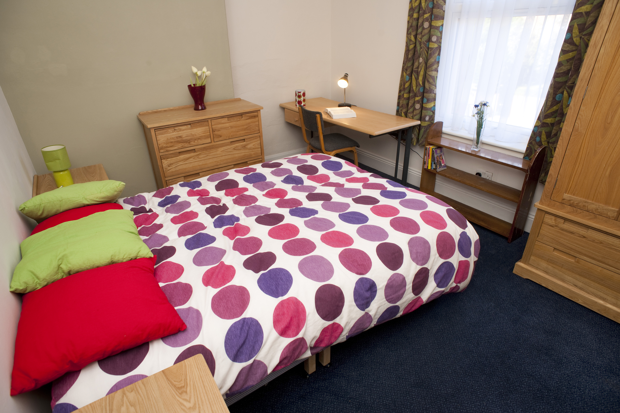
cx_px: 310
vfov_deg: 61.9
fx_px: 344
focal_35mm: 20
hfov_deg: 84.0
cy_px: 206
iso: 200
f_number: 5.6
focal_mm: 20
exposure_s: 1/60
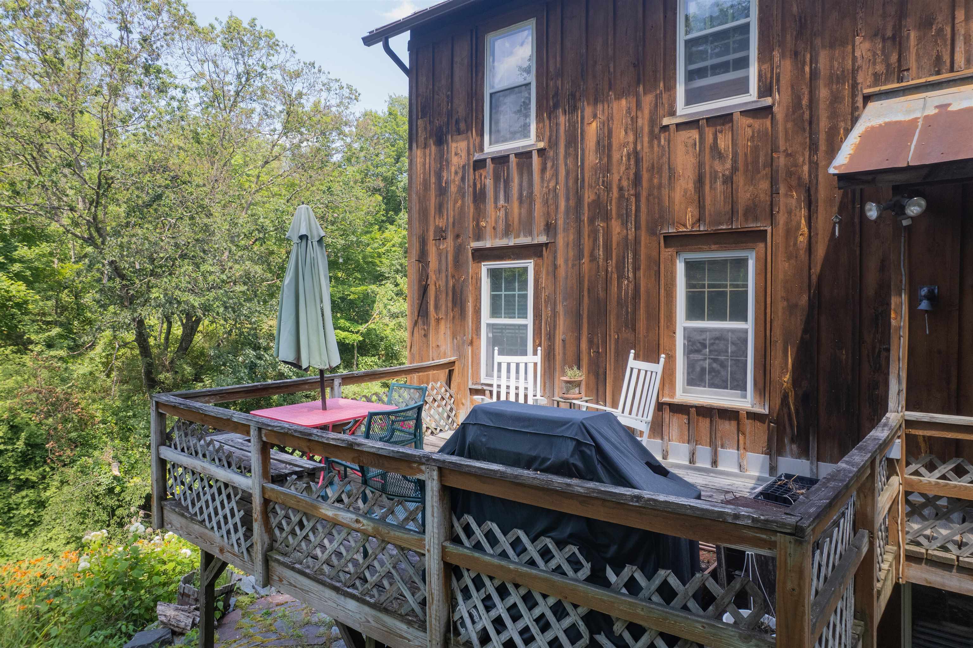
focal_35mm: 22
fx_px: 594
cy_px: 324
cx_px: 486
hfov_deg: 78.6
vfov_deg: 57.2
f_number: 2.8
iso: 100
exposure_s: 1/30
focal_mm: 8.38
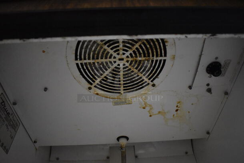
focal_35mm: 27
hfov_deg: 67.3
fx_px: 183
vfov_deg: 48.0
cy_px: 82
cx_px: 122
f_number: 3.5
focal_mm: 18
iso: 6400
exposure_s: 1/125
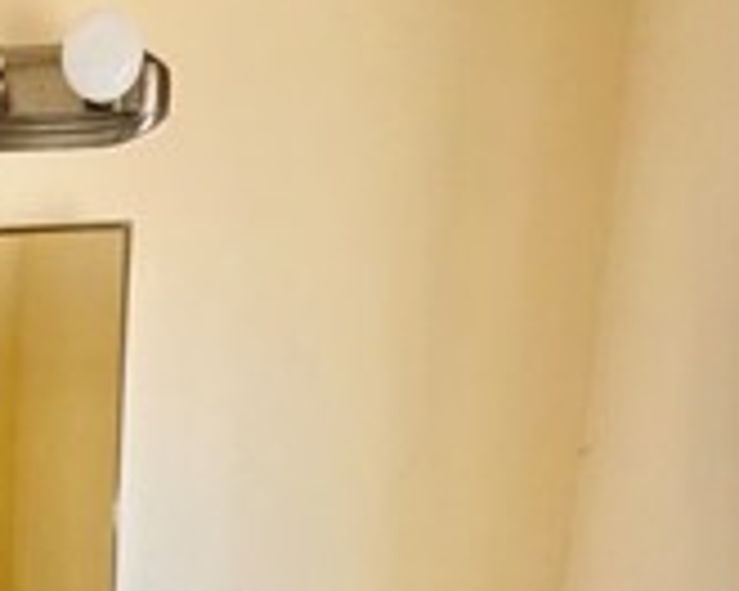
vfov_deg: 23.9
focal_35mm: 53
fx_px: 1159
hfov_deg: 32.6
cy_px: 837
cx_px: 4
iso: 320
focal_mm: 2.22
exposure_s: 1/121
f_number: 2.2
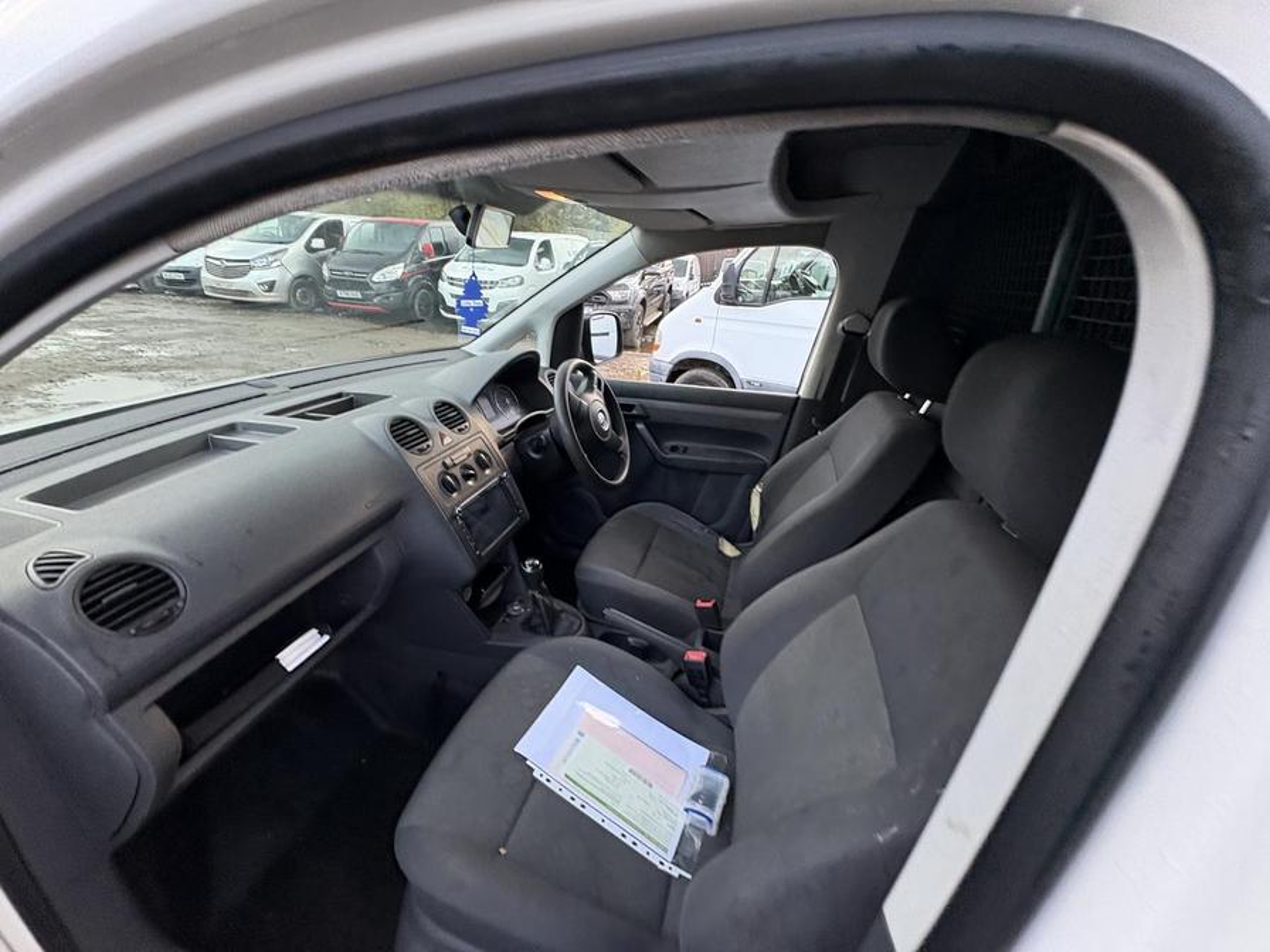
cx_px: 635
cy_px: 476
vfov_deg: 85.7
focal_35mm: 14
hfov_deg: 102.1
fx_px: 514
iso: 250
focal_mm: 2.22
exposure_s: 1/71
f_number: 2.2
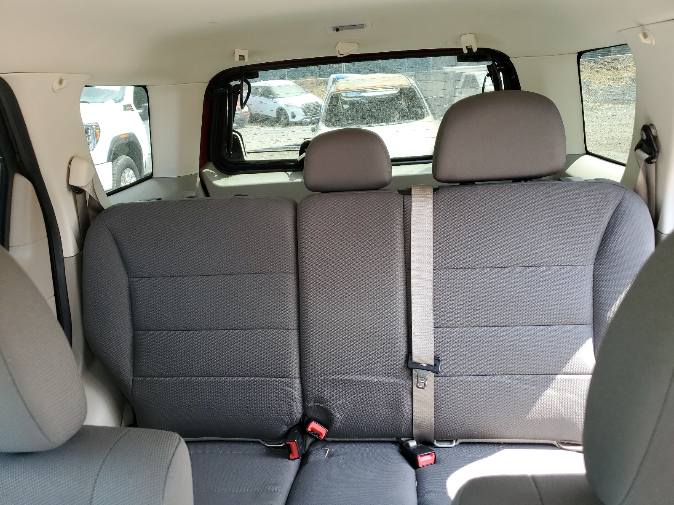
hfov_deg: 67.3
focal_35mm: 26
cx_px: 337
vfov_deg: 53.1
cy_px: 252
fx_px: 506
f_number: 1.5
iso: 50
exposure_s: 1/128
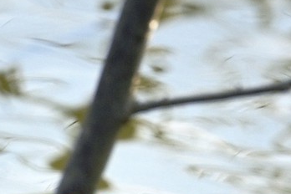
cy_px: 779
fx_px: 11162
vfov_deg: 1.0
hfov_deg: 1.5
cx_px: -114
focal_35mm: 1381
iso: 200
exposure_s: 1/400
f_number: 5.6
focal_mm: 200
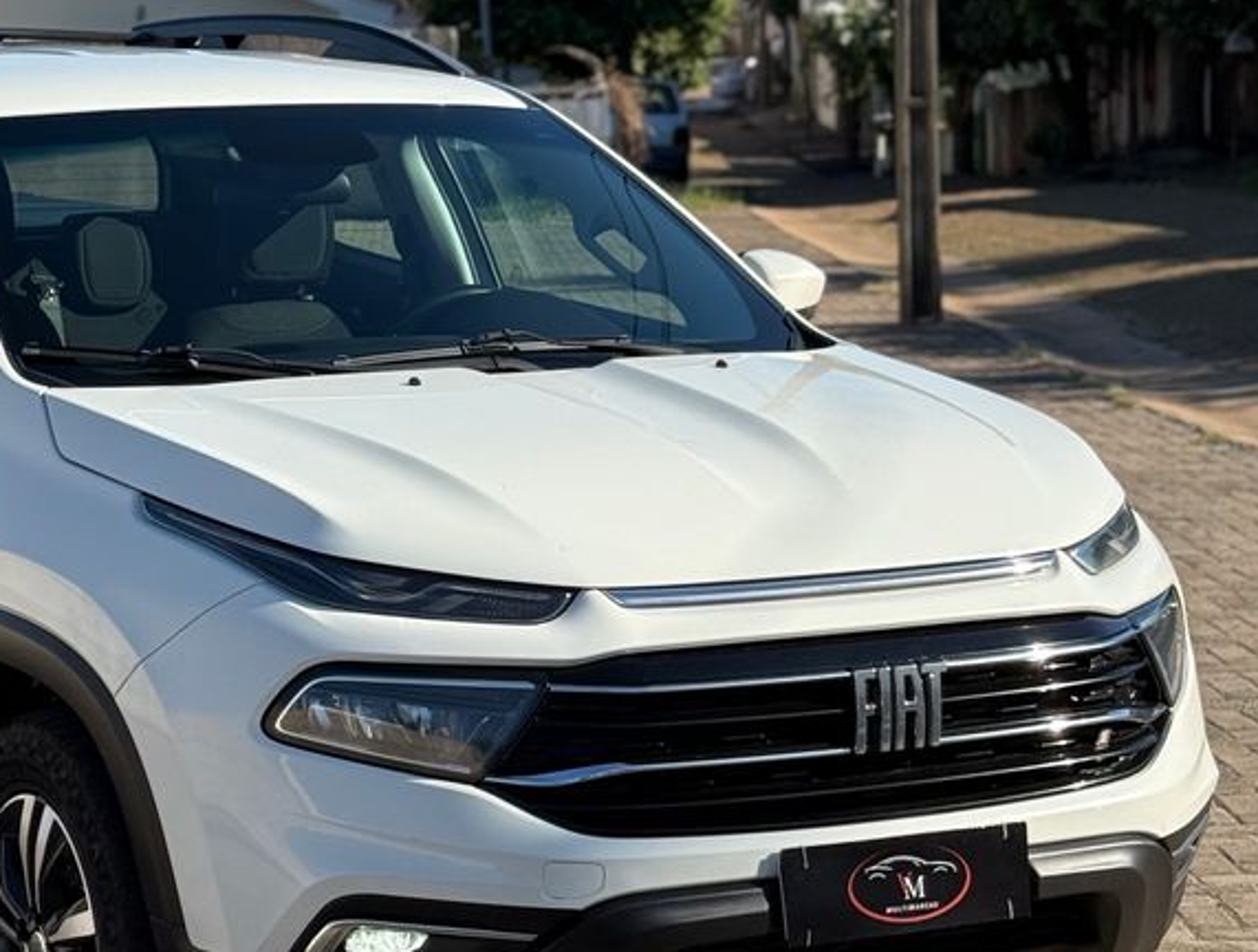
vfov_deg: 18.5
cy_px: 513
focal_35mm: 80
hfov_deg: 24.0
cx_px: 281
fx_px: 2917
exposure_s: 1/4098
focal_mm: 6.76
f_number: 1.78
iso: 64
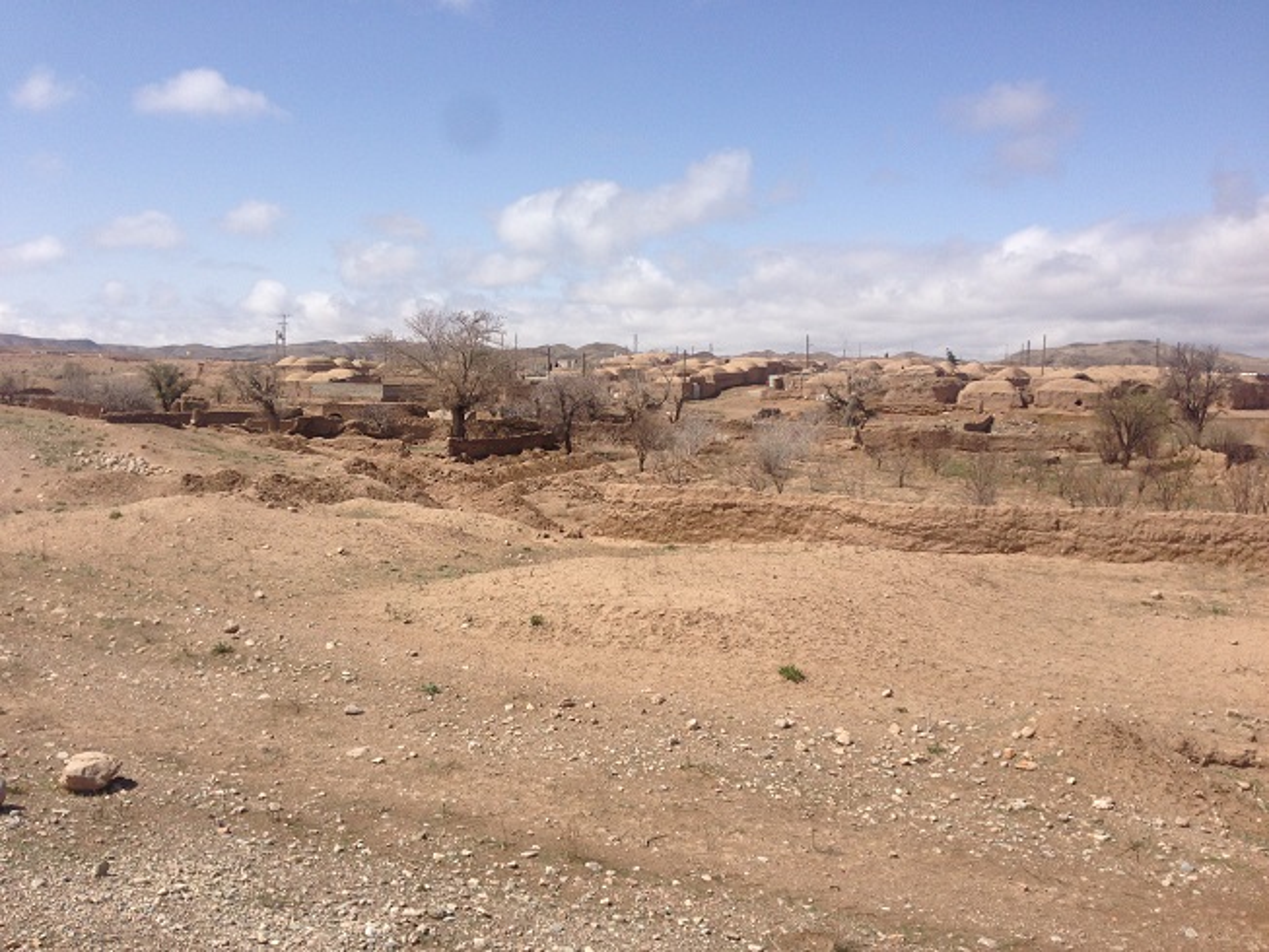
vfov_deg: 43.0
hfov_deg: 55.3
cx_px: 634
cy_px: 476
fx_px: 1210
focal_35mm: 33
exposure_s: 1/2710
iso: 50
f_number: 2.4
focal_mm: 4.12
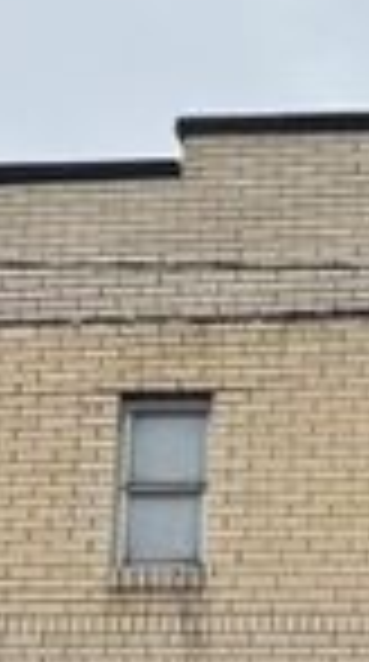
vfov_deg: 15.4
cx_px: 720
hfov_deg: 9.5
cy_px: 1214
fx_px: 2083
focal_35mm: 119
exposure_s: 1/3802
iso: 80
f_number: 1.78
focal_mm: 6.76
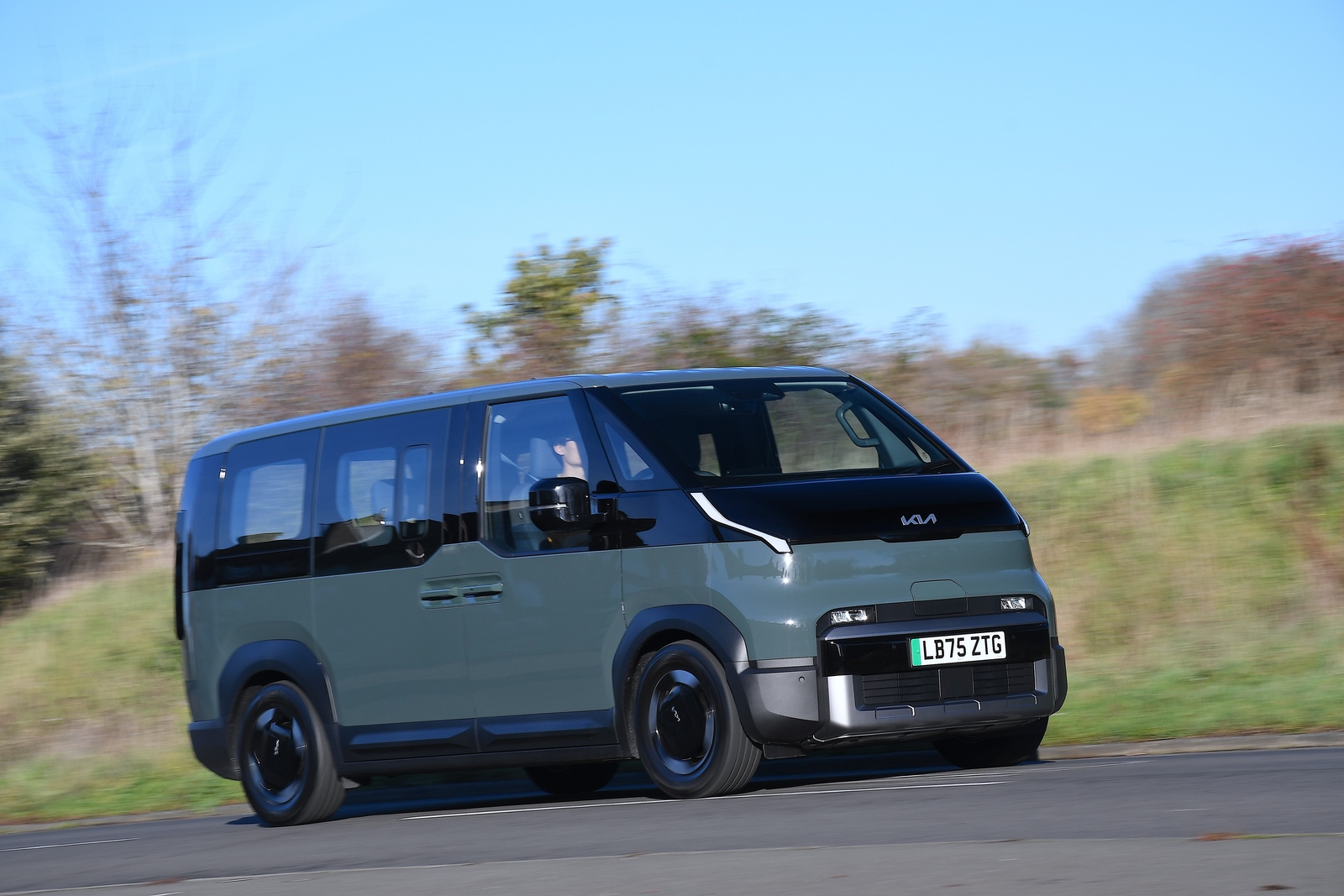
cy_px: 448
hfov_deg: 14.4
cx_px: 672
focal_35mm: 142
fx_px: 5320
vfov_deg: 9.6
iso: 200
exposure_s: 1/80
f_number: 13
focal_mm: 95
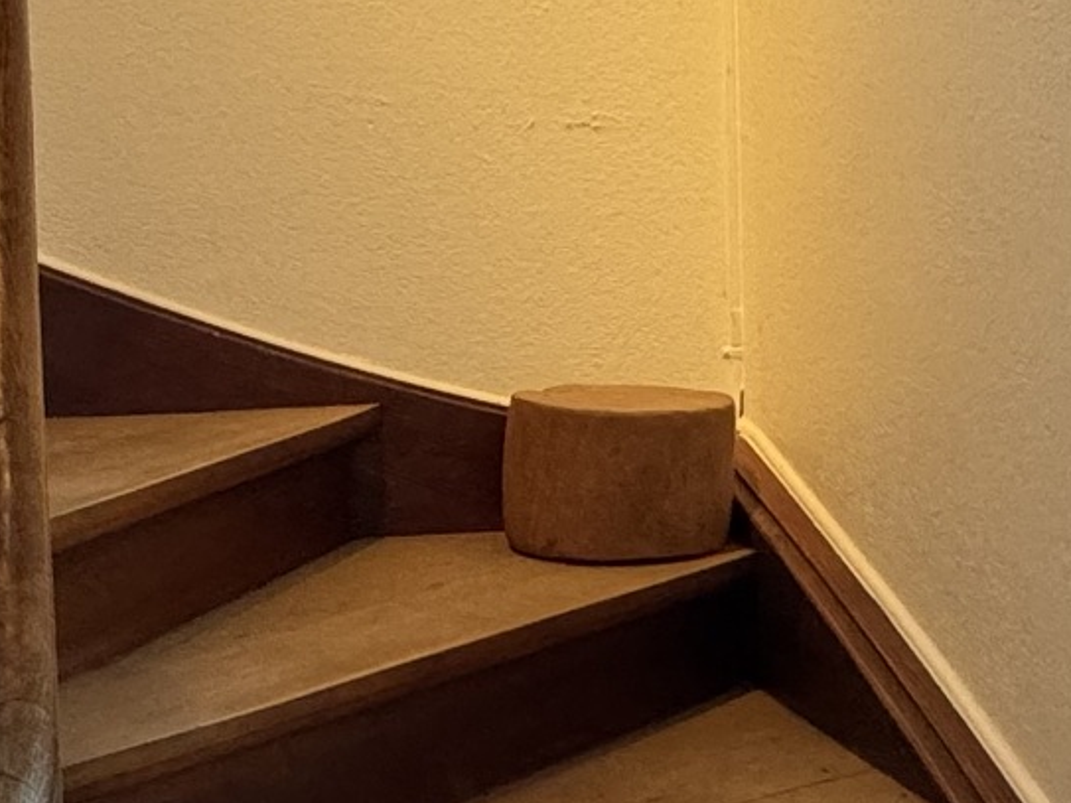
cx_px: 274
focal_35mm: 66
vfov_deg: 22.2
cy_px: 314
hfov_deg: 29.0
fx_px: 2042
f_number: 2.2
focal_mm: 2.22
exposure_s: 1/50
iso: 400
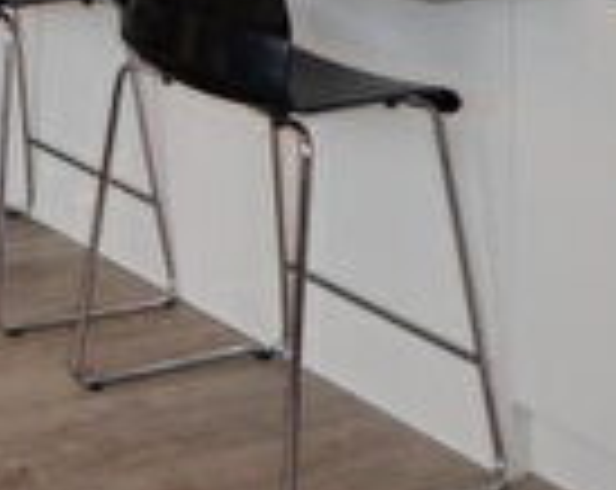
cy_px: -434
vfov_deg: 16.9
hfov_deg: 19.8
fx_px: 1310
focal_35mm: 72
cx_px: -481
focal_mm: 10
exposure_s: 1/100
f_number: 5
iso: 1400
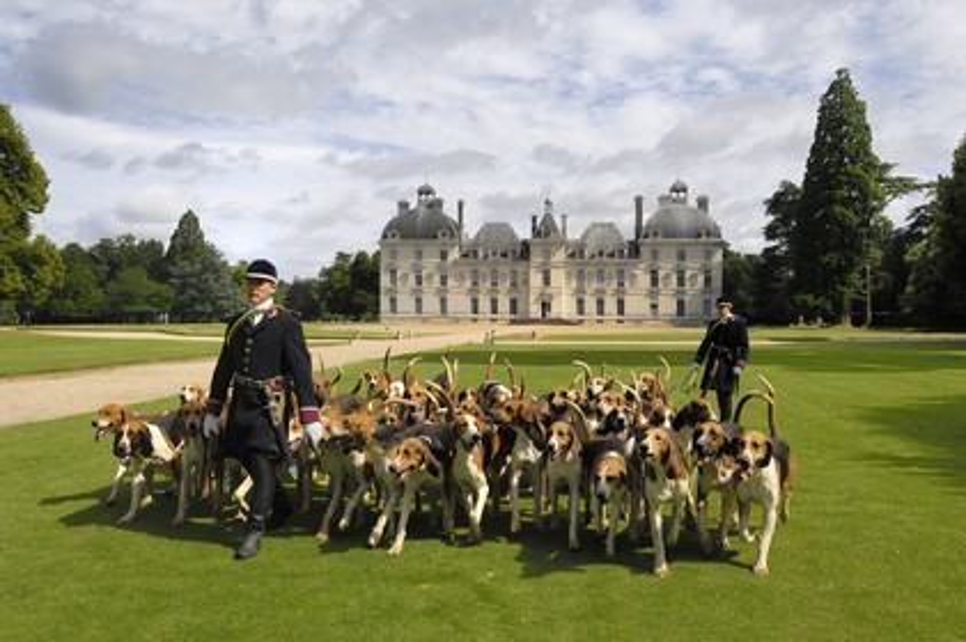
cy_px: 321
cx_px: 483
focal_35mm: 30
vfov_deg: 43.5
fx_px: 804
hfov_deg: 62.0
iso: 100
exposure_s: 1/500
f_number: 5.6
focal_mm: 20
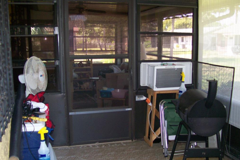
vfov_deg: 35.0
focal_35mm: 38
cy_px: 88
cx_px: 121
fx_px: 253
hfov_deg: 50.7
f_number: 2.7
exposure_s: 1/64
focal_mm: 6
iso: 140
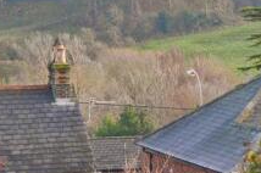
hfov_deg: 10.2
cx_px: 135
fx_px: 1462
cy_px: -61
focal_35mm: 202
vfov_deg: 6.7
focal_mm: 44
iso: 200
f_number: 8
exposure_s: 1/250
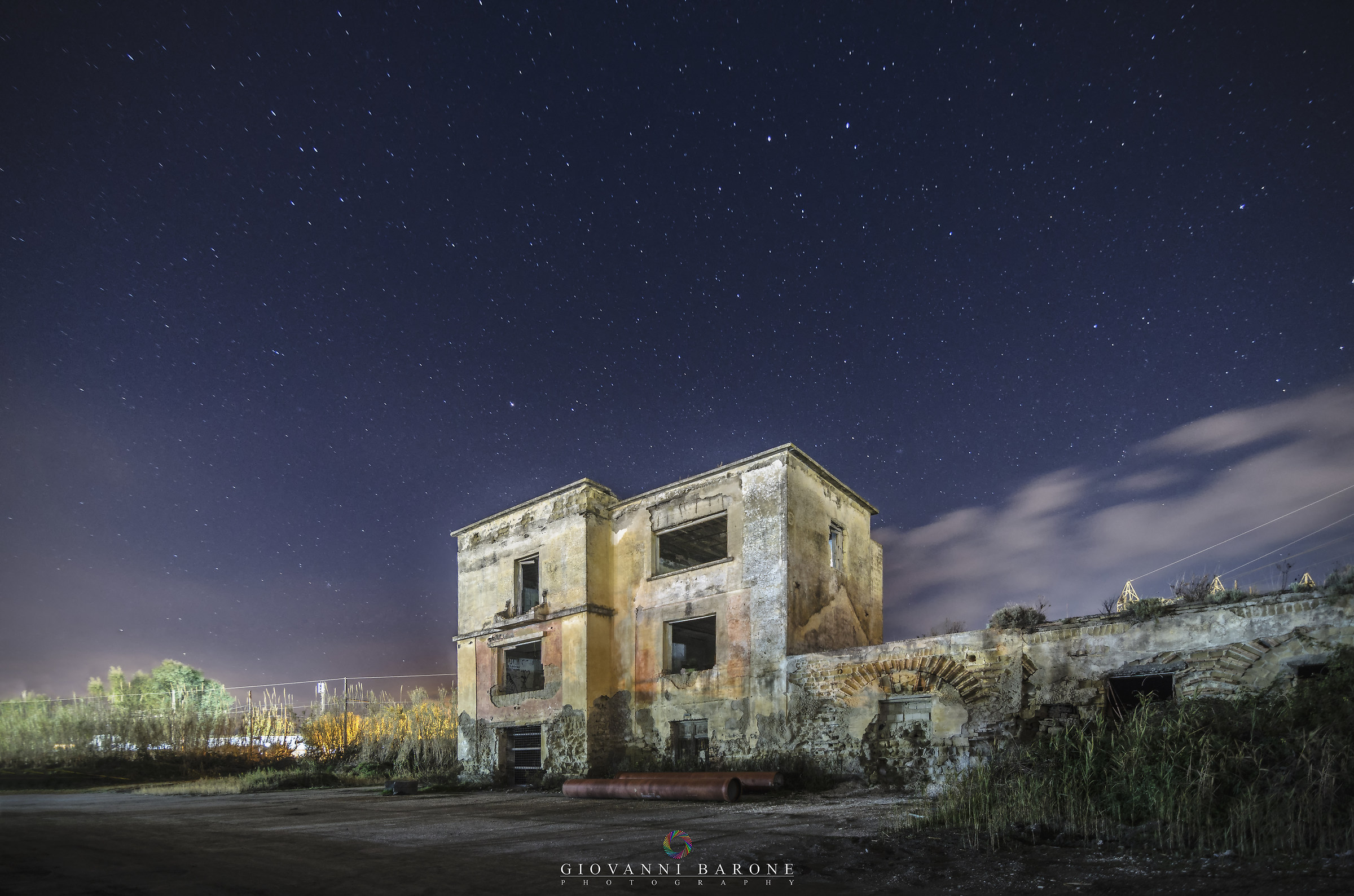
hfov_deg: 92.6
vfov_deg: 69.4
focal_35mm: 17
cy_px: 448
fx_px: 647
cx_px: 677
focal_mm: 11.5
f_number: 2.8
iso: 800
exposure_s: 20
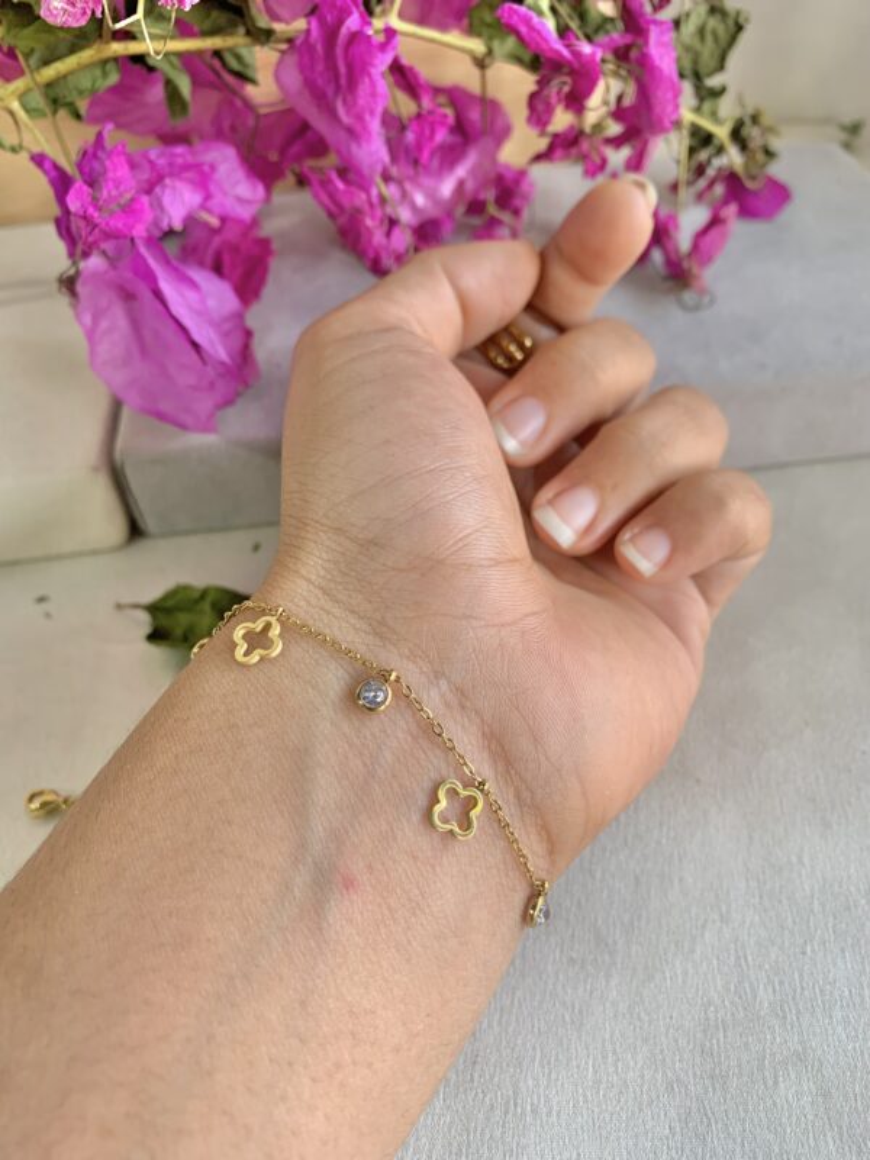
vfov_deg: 67.3
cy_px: 580
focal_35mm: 26
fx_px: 871
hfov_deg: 53.1
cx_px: 435
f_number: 1.8
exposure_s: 1/50
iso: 50
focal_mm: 4.25
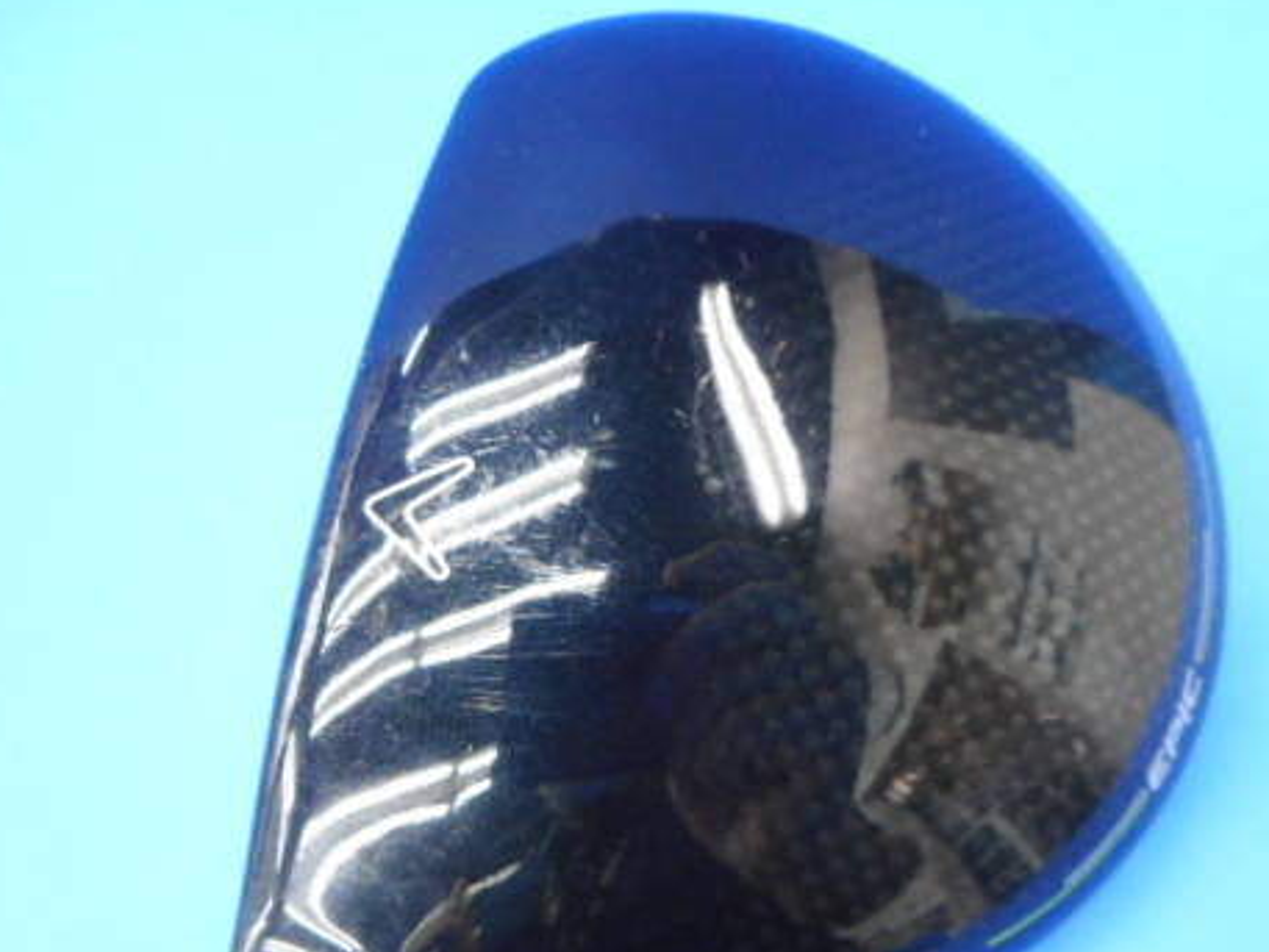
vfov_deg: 40.2
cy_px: 630
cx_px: 672
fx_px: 1283
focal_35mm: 35
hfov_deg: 52.6
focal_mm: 4.5
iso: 400
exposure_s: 1/25
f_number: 3.7
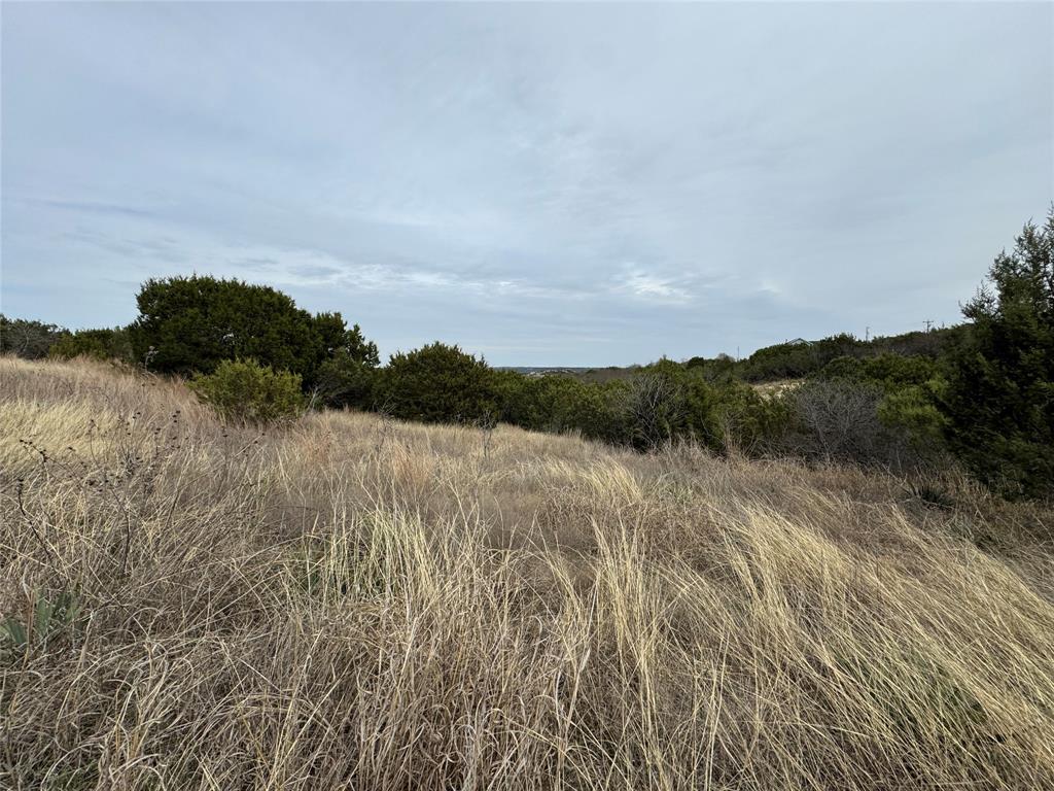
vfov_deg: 85.7
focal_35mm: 14
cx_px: 527
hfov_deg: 102.1
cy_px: 396
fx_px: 426
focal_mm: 2.22
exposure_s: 1/2028
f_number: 2.2
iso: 50
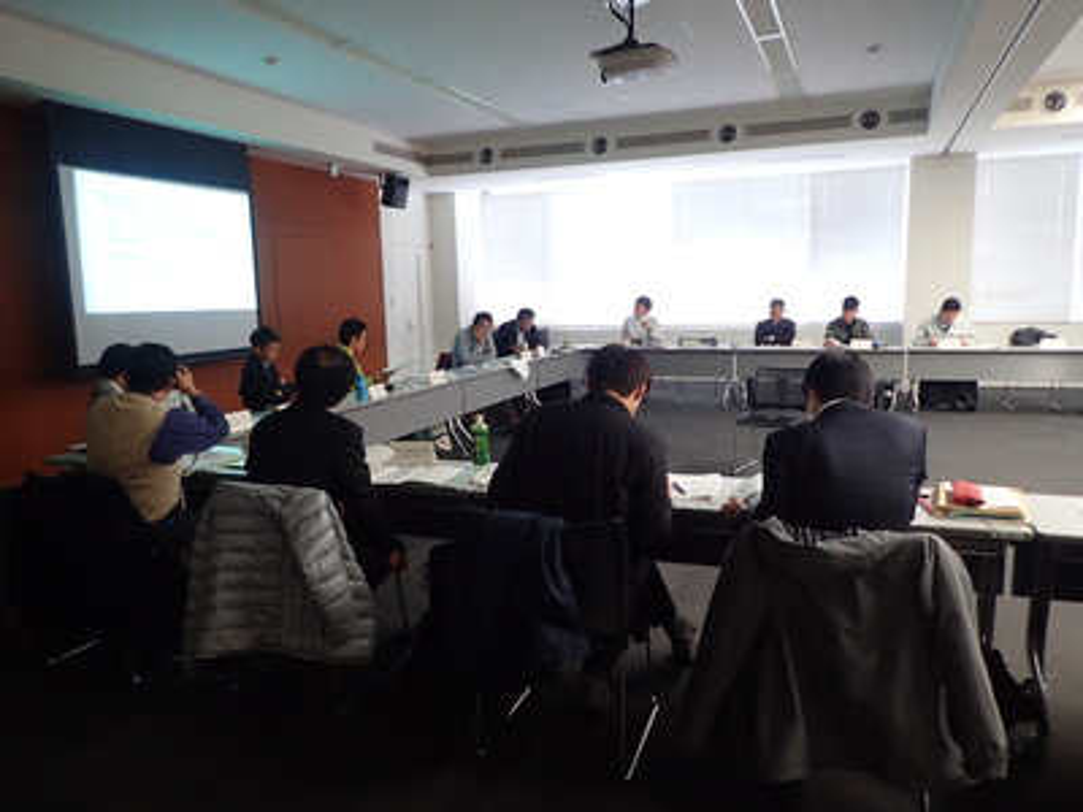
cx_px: 542
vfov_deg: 54.9
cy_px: 406
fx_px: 782
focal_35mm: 25
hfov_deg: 69.4
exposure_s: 1/30
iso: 250
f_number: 2
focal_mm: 4.5
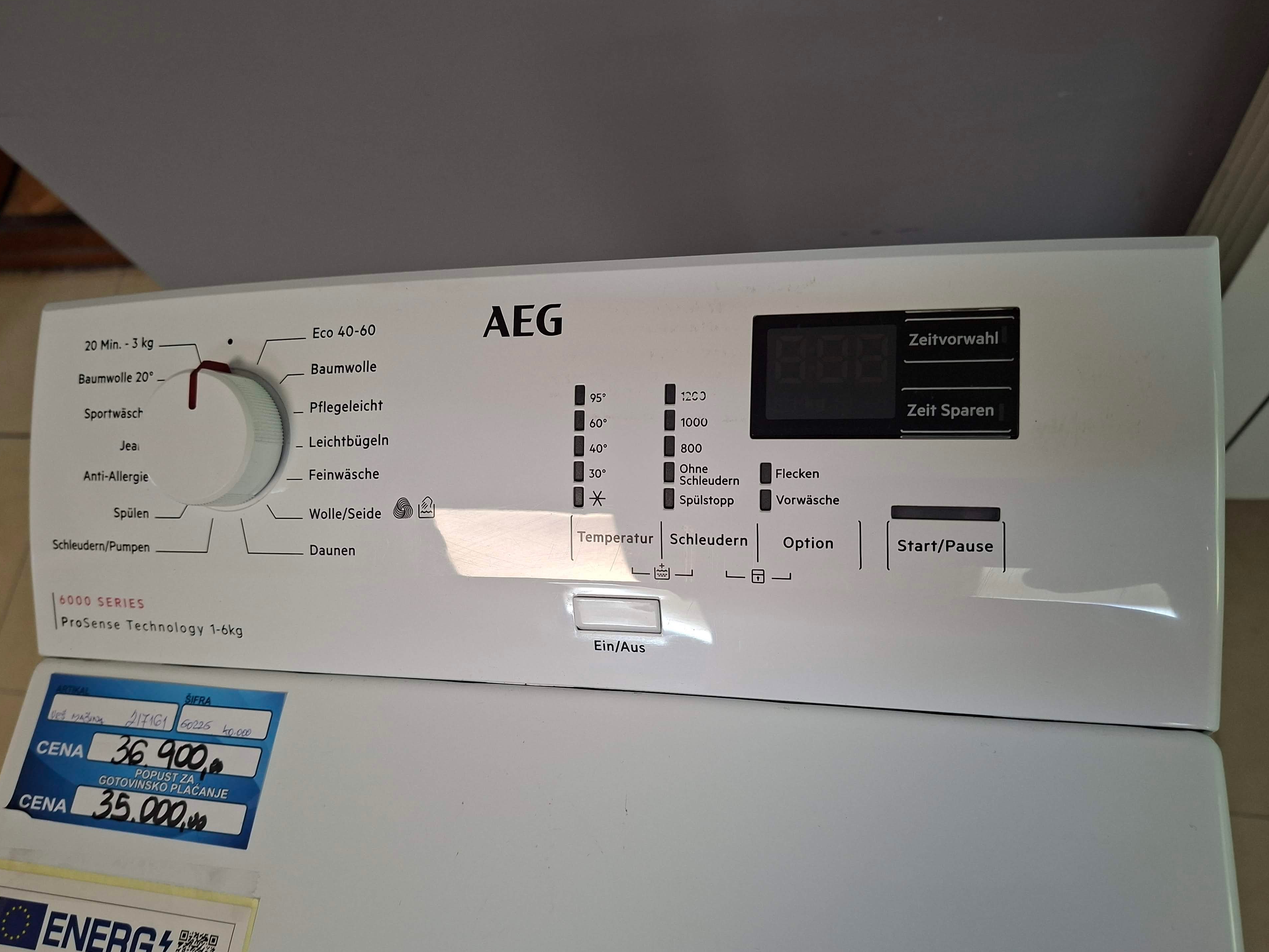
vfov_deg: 56.8
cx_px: 621
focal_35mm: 24
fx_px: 880
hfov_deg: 71.6
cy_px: 481
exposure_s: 1/100
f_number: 1.8
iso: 200
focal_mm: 5.54
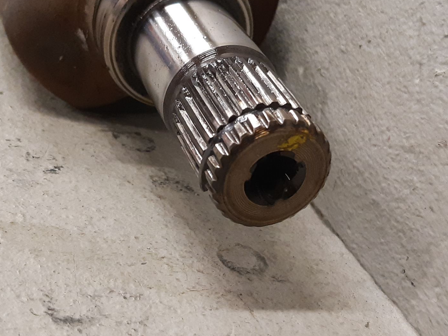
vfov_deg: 37.6
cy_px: 139
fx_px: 492
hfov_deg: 49.0
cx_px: 218
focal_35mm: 38
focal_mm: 3.93
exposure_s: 1/50
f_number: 1.7
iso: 250
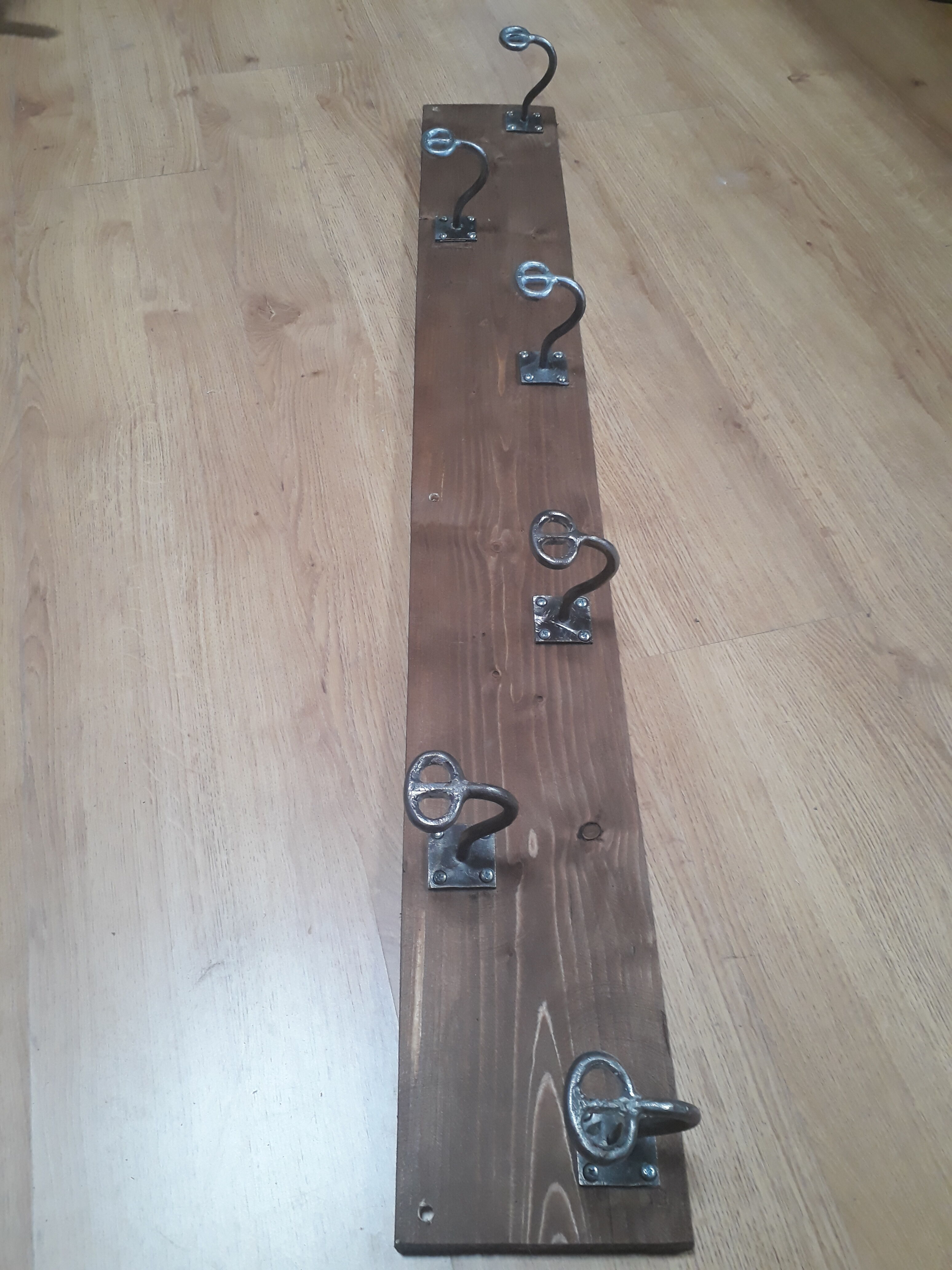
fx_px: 990
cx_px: 476
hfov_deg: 51.4
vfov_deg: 65.3
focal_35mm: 27
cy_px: 635
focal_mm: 3.6
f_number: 1.9
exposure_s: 1/33
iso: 160
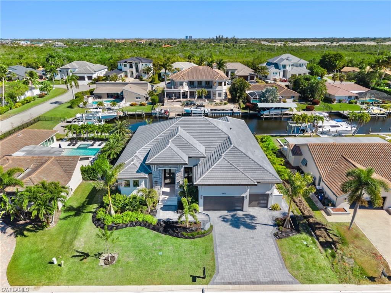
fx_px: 271
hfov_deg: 71.6
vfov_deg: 56.8
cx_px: 196
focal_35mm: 24
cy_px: 146
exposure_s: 1/400
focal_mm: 8.67
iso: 100
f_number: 1.8
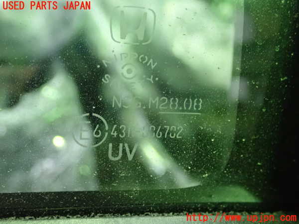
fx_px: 423
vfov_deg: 29.7
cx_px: 150
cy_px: 112
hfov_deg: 38.9
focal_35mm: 49
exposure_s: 1/25
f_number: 3.2
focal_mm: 8.99
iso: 1600
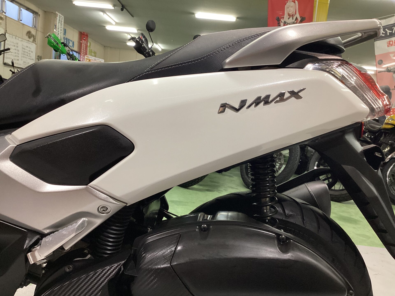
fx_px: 354
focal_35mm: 31
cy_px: 148
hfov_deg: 58.4
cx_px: 198
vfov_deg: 45.4
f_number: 2.4
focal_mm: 3.3
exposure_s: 1/60
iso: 100
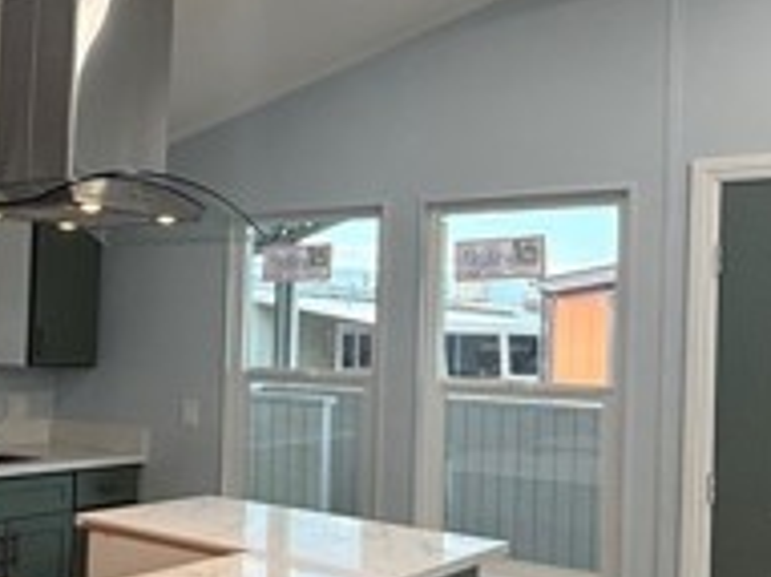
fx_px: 1046
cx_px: 73
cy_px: 311
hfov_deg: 37.7
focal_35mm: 47
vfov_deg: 30.8
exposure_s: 1/120
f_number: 2.2
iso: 160
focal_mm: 2.22
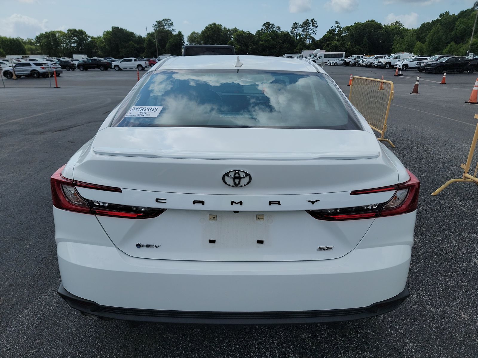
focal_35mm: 24
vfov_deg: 56.8
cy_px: 179
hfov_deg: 71.6
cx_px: 239
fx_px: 331
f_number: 1.8
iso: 50
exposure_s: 1/1562
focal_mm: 6.7
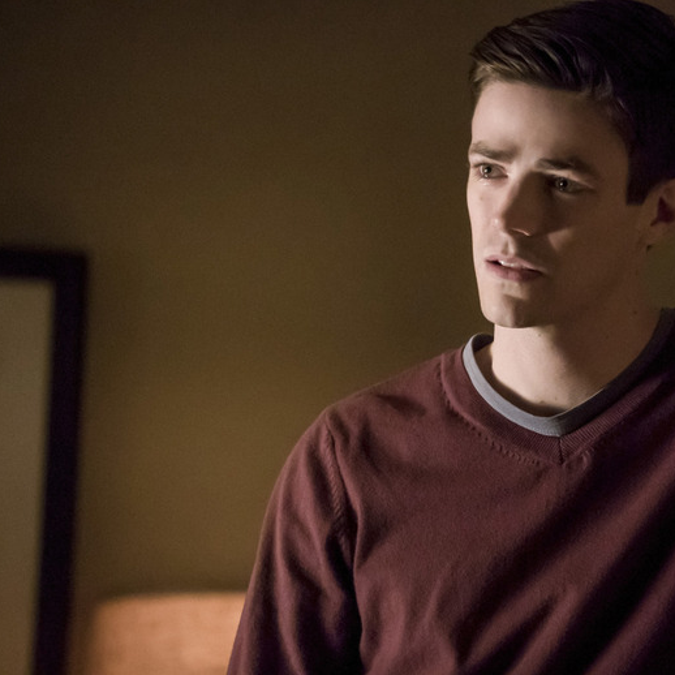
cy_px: 337
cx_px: 448
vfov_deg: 6.8
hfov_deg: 6.8
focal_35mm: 256
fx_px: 5648
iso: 10000
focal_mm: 200
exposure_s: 1/200
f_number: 4
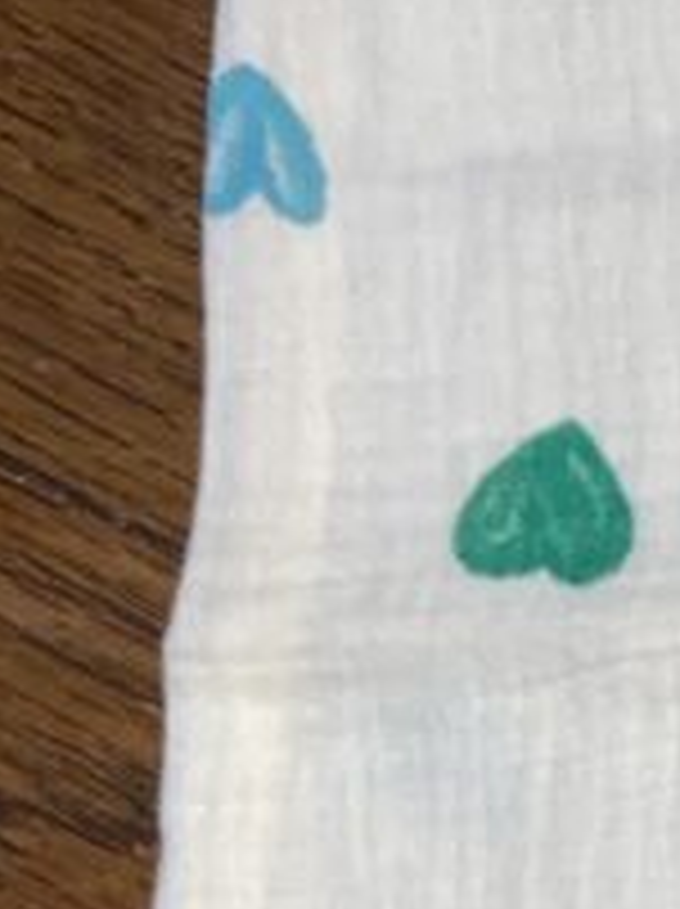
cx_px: 1639
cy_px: 698
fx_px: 3465
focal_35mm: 132
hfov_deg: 9.8
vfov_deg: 14.9
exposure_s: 1/49
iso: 32
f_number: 1.8
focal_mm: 4.25
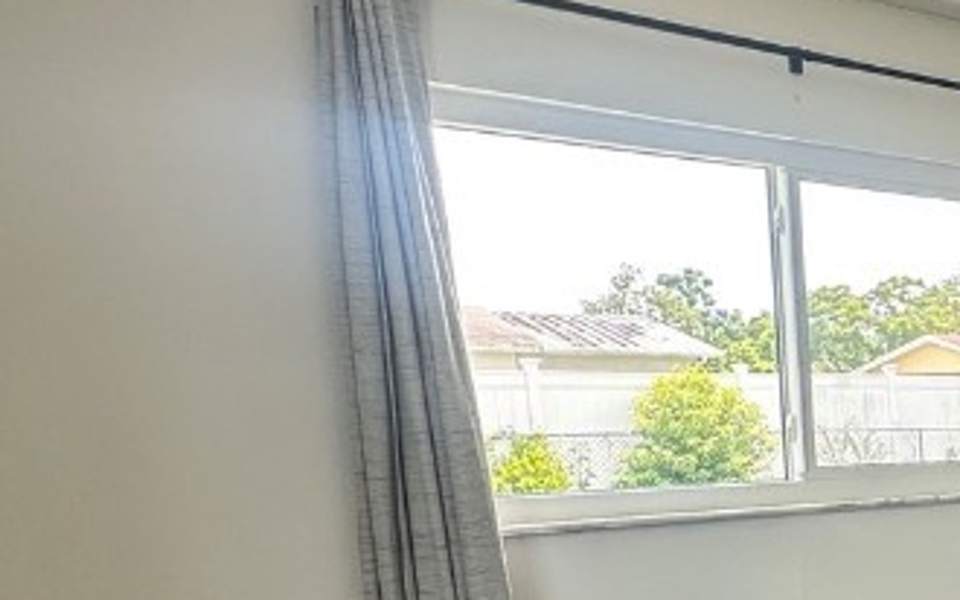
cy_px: 588
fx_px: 1203
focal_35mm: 46
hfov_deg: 32.9
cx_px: 1233
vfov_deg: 26.6
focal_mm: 2.22
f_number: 2.2
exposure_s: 1/105
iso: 40
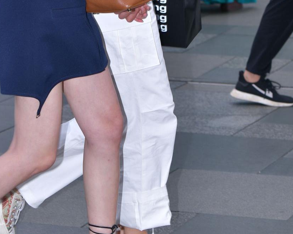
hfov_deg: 9.9
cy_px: -35
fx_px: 1700
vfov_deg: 7.8
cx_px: 151
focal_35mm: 196
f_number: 5
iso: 200
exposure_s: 1/200
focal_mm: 70
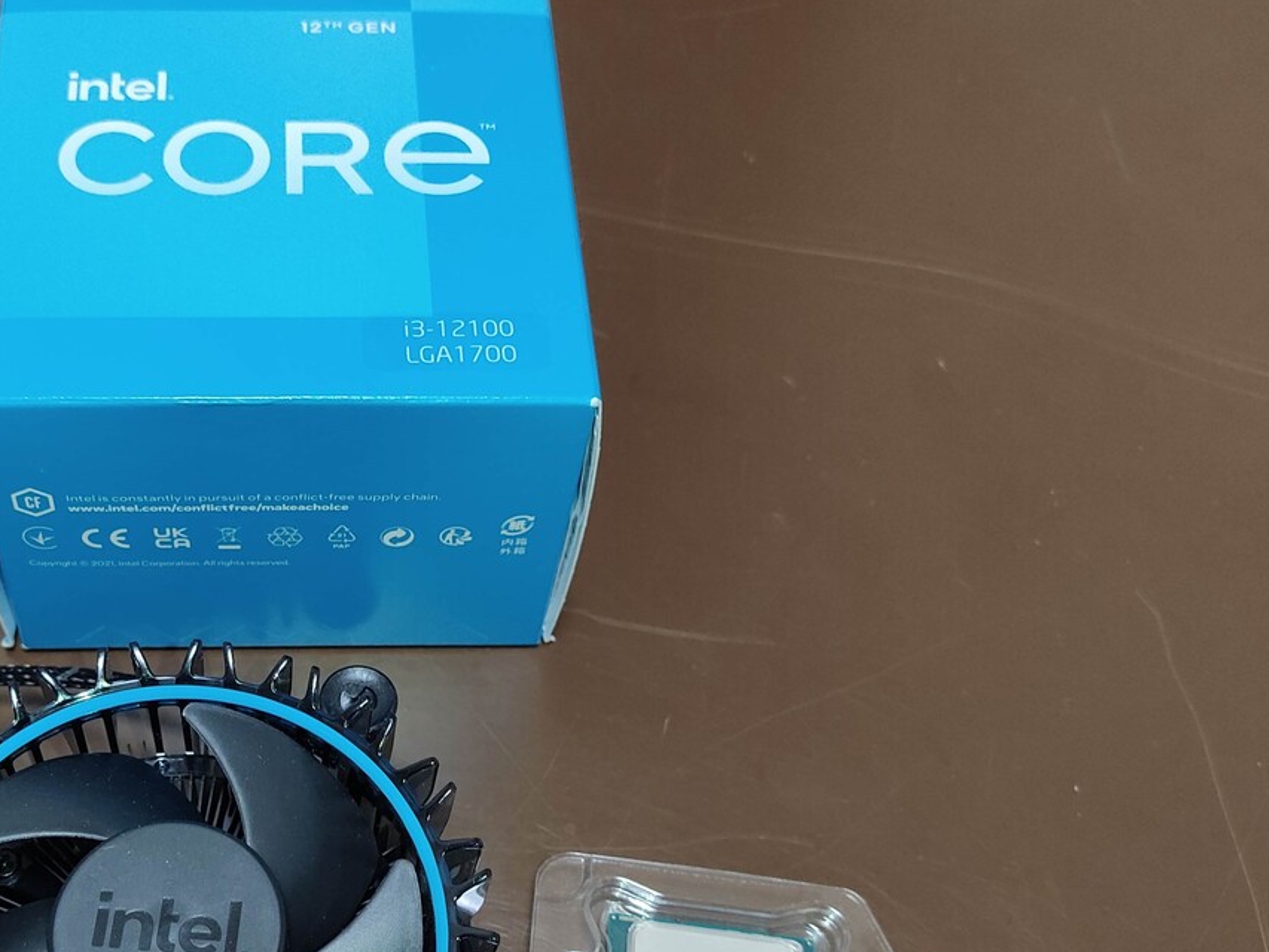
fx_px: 1430
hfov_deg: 46.5
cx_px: 353
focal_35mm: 39
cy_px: 637
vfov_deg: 36.4
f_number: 1.79
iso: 436
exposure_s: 1/33
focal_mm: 4.74
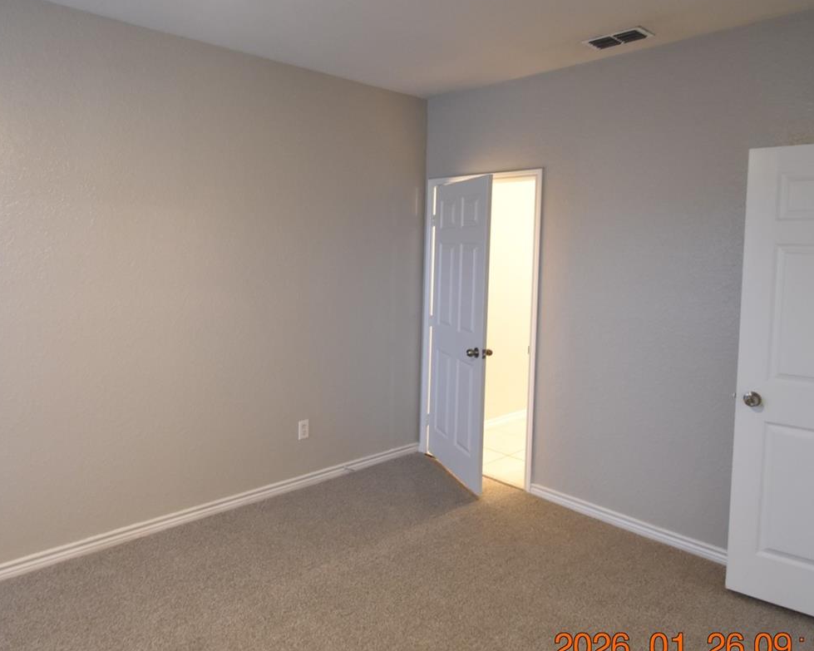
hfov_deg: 71.5
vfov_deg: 60.5
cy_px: 270
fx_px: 554
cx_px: 309
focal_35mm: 23
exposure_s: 1/30
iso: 800
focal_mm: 10
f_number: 3.5
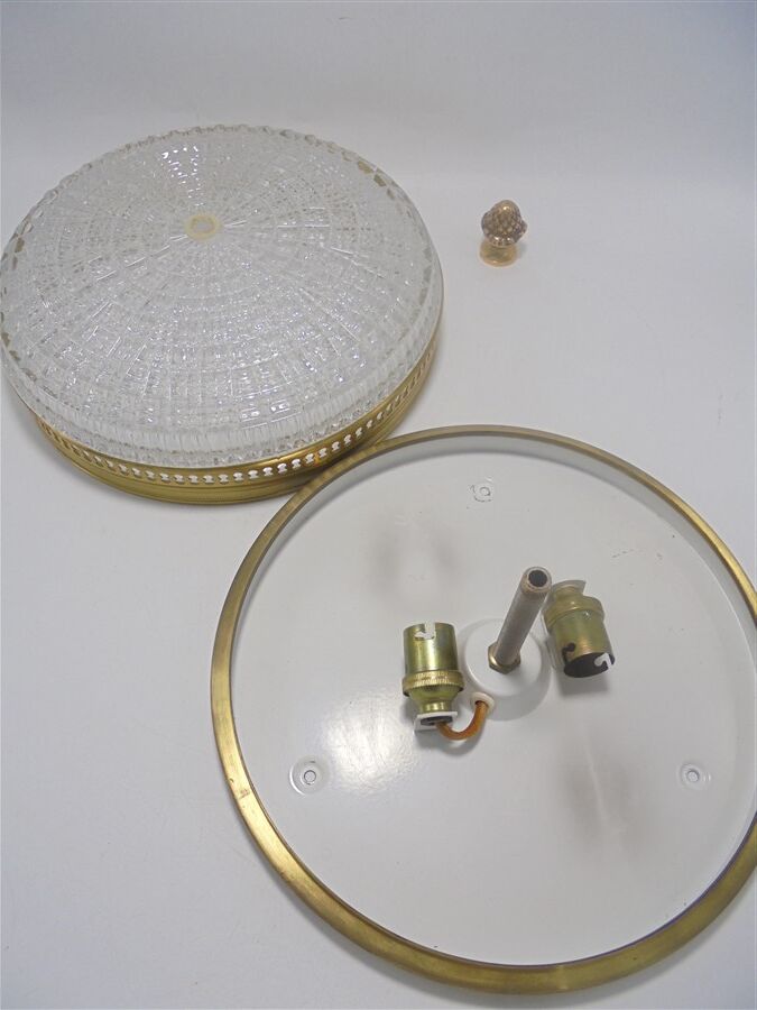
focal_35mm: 26
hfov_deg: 53.1
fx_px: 758
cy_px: 505
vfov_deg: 67.3
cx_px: 378
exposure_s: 1/100
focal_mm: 4.6
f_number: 3.5
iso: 100
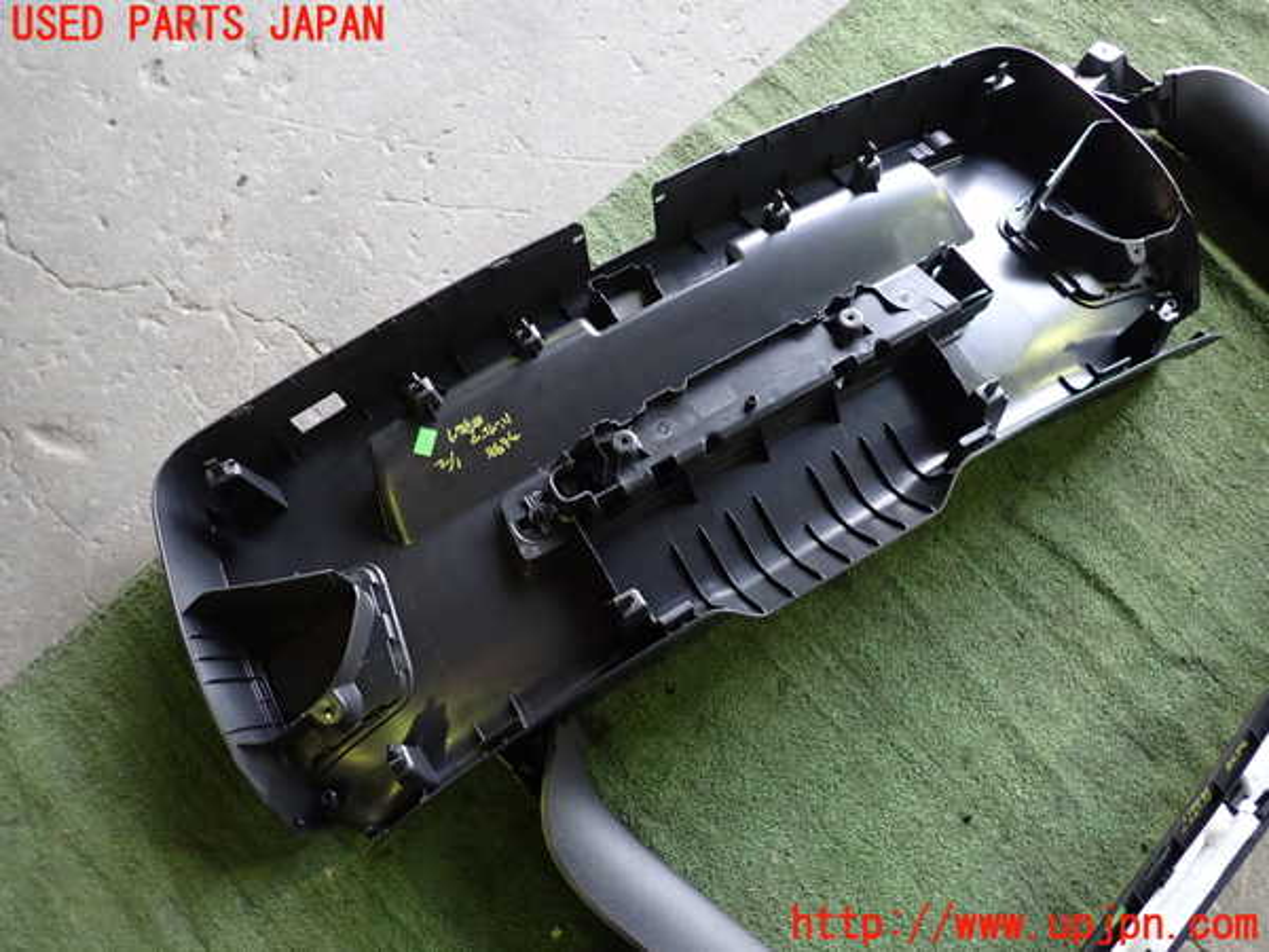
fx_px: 916
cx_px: 634
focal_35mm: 25
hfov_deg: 69.4
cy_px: 476
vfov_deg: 54.9
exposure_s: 1/30
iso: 320
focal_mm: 4.5
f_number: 2
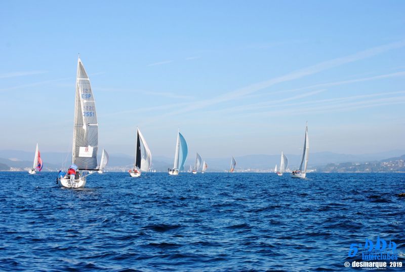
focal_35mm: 82
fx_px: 930
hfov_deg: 24.6
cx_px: 202
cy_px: 136
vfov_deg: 16.6
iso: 100
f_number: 8
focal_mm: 55
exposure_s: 1/250
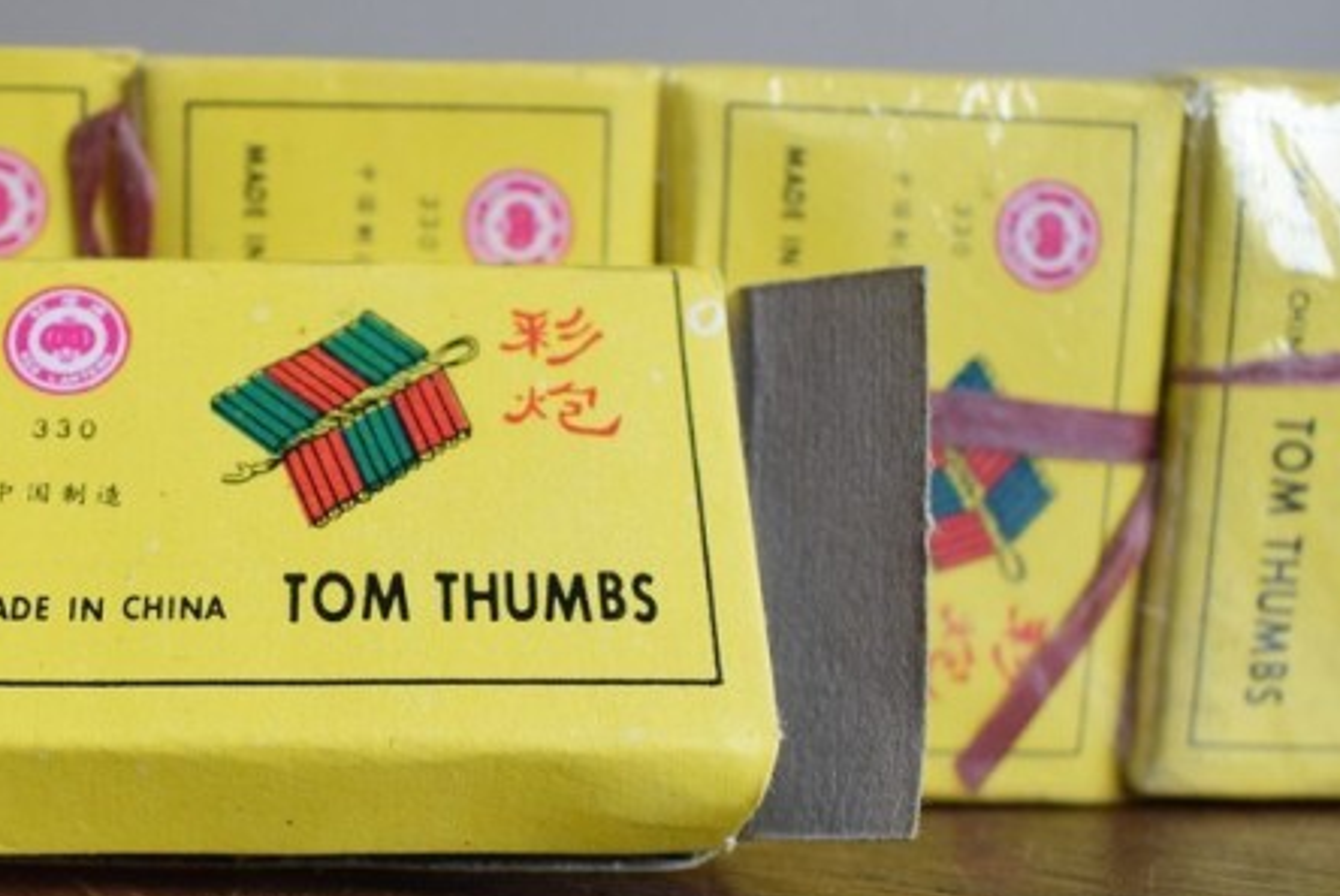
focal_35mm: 54
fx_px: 2012
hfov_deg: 36.0
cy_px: 540
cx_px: 329
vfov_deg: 25.1
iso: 800
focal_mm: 20
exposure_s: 1/125
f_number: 5.6
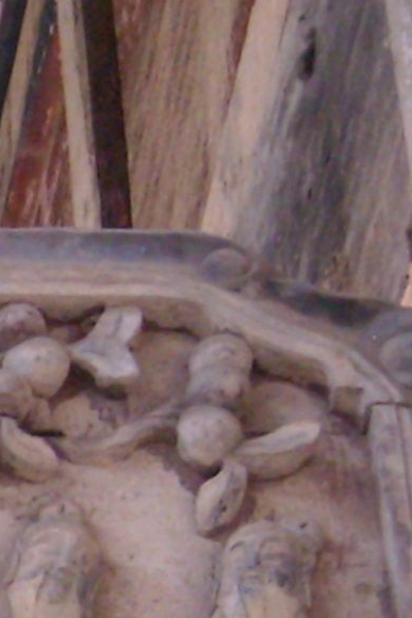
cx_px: -913
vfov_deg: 6.4
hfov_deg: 4.2
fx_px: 5421
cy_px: 895
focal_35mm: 316
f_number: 3.7
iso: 400
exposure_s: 1/35
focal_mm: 11.02
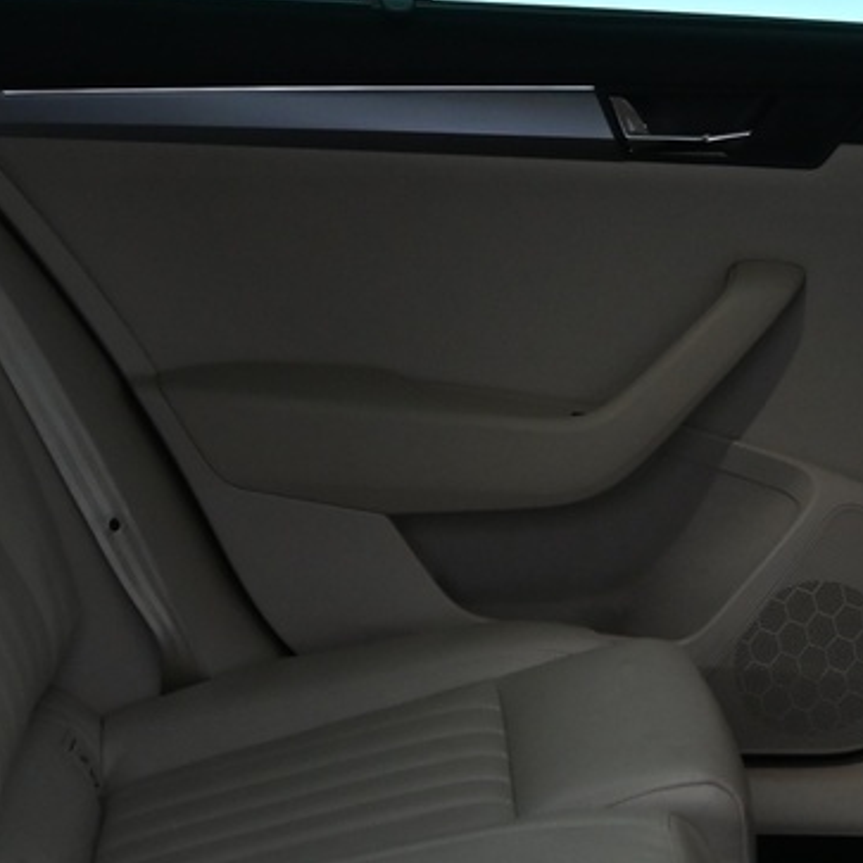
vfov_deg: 18.8
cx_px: 504
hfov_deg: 19.1
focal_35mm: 91
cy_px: 739
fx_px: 2567
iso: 500
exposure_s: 1/25
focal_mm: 16
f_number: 3.5
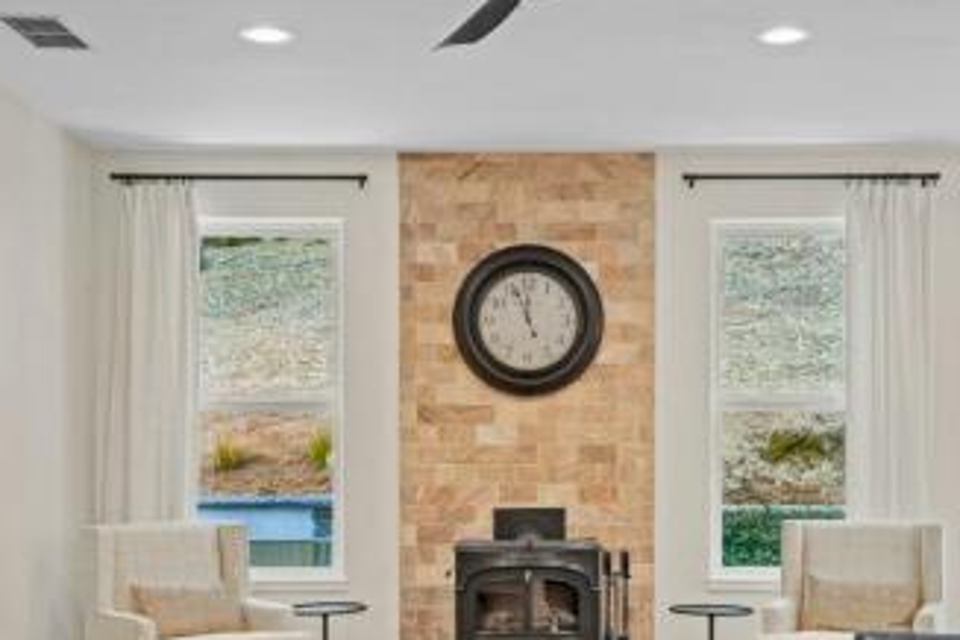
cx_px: 531
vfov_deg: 26.3
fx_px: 1360
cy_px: 454
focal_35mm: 51
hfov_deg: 38.8
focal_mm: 35
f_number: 5
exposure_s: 1/2.5
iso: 125
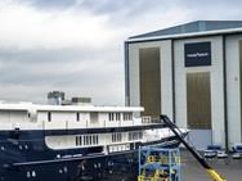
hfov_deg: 21.9
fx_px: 510
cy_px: 102
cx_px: -126
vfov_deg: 20.2
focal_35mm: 73
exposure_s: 1/640
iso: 100
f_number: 2.8
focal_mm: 8.38
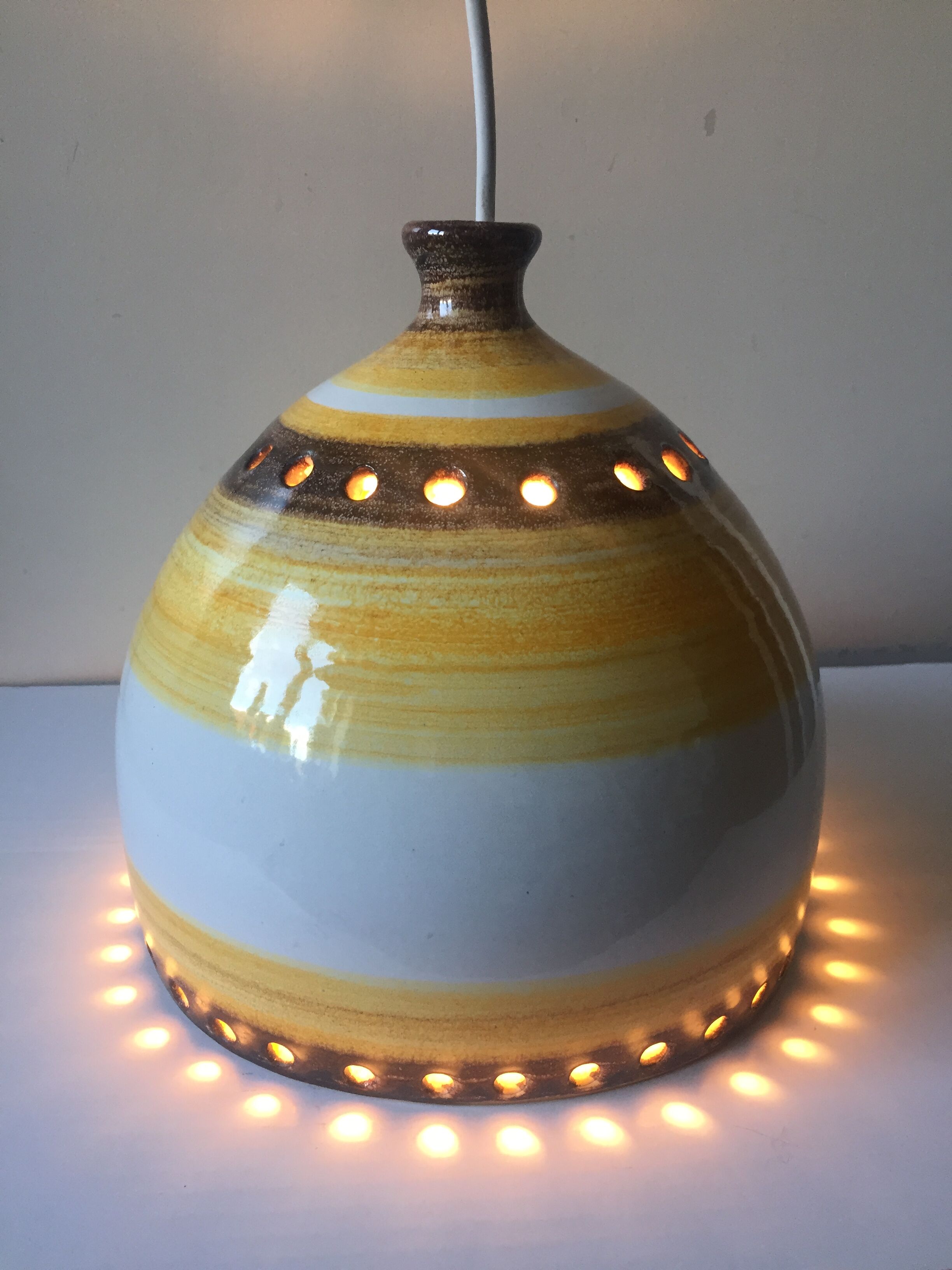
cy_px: 635
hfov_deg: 48.2
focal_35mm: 29
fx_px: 1063
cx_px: 476
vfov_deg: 61.7
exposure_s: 1/33
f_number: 2.2
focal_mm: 4.15
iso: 50
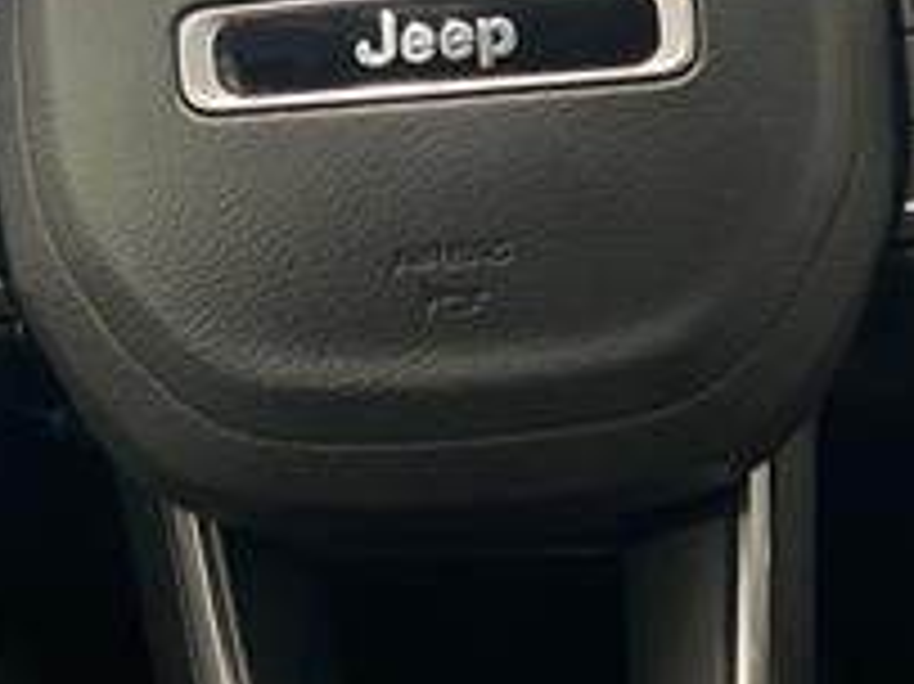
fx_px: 2164
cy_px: 153
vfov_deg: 17.8
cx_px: 401
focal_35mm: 82
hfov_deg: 23.8
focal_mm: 5.7
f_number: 1.5
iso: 500
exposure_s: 1/40
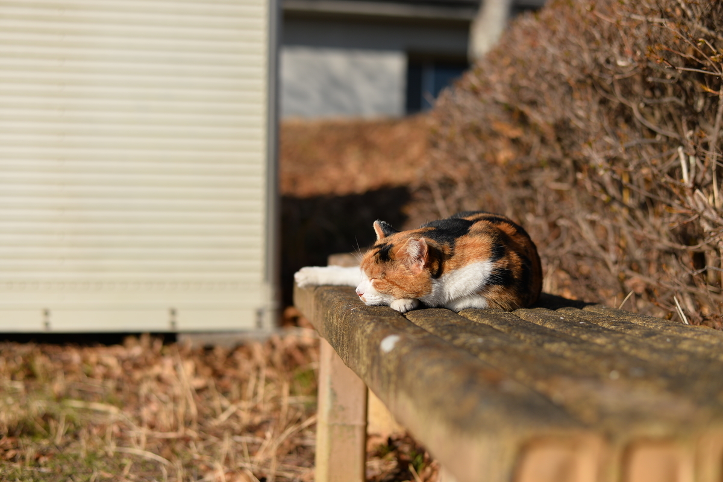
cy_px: 241
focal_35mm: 50
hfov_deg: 39.6
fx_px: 1004
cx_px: 362
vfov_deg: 27.0
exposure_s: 1/4000
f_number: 2.8
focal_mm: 50
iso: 140
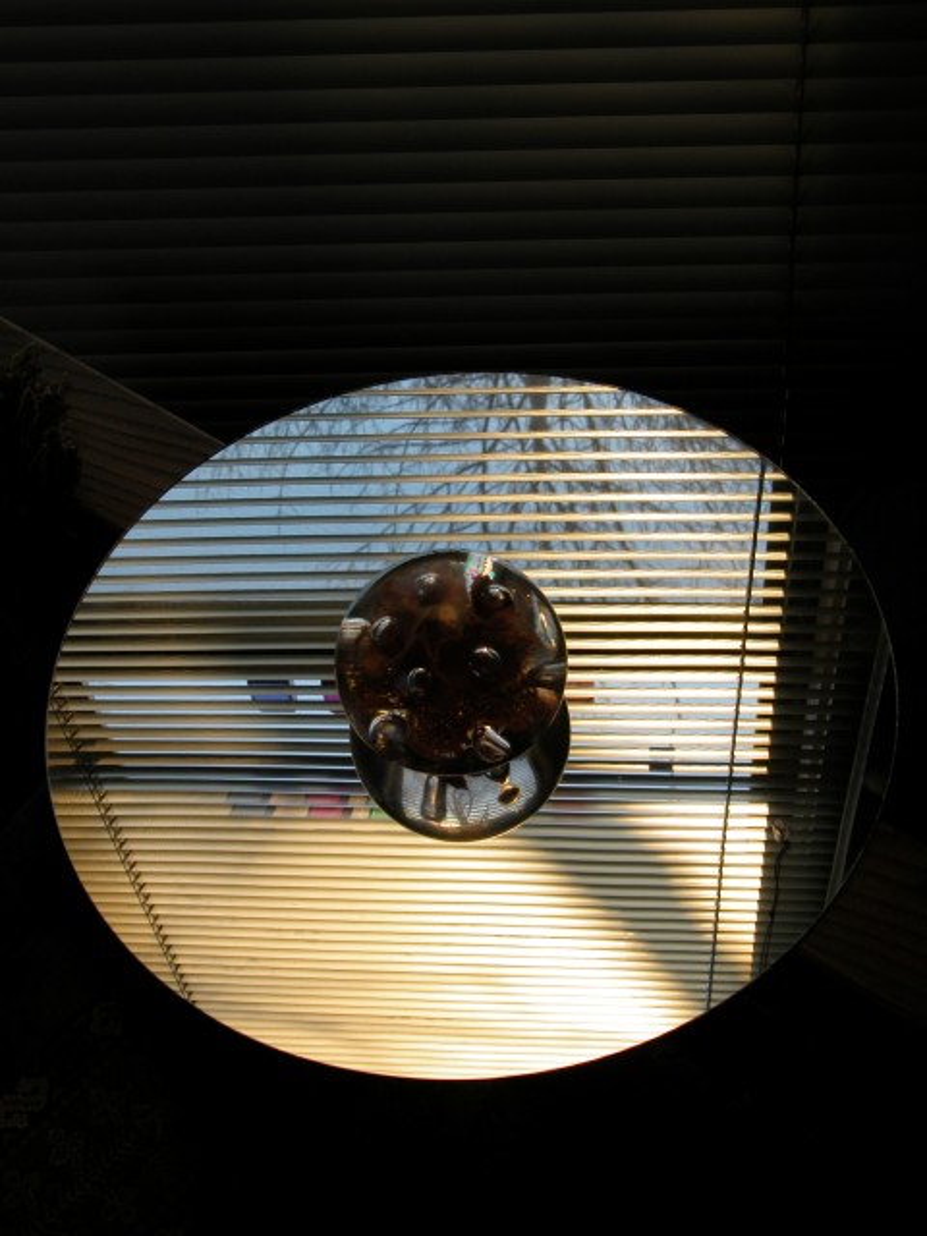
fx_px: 1892
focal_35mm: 53
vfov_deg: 36.2
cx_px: 464
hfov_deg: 27.5
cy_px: 618
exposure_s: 1/148
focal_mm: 13.7
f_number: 4.4
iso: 100
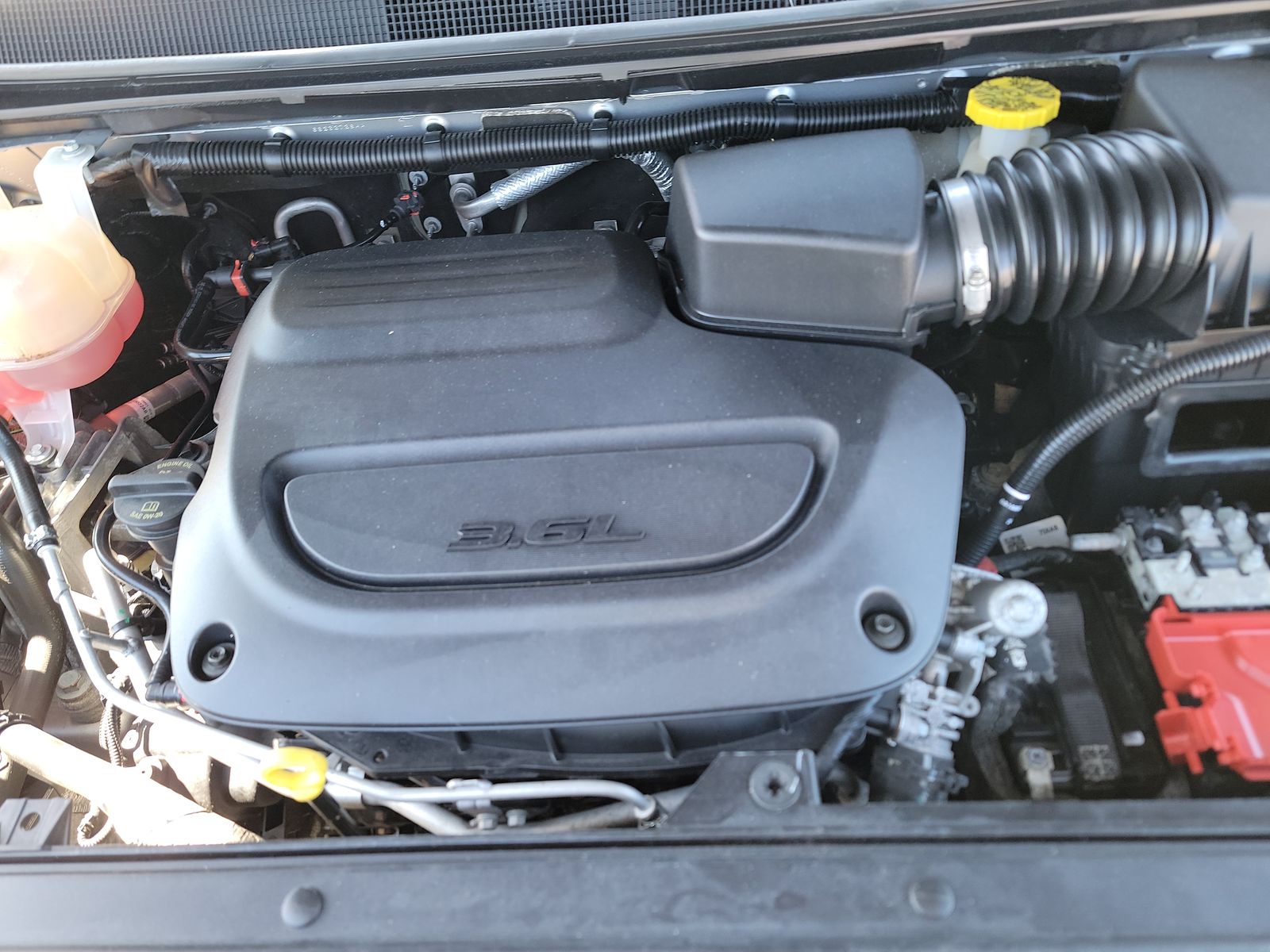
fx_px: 881
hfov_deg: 71.6
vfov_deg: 56.8
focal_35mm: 24
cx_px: 635
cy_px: 476
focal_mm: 6.7
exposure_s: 1/50
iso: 165
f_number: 1.8
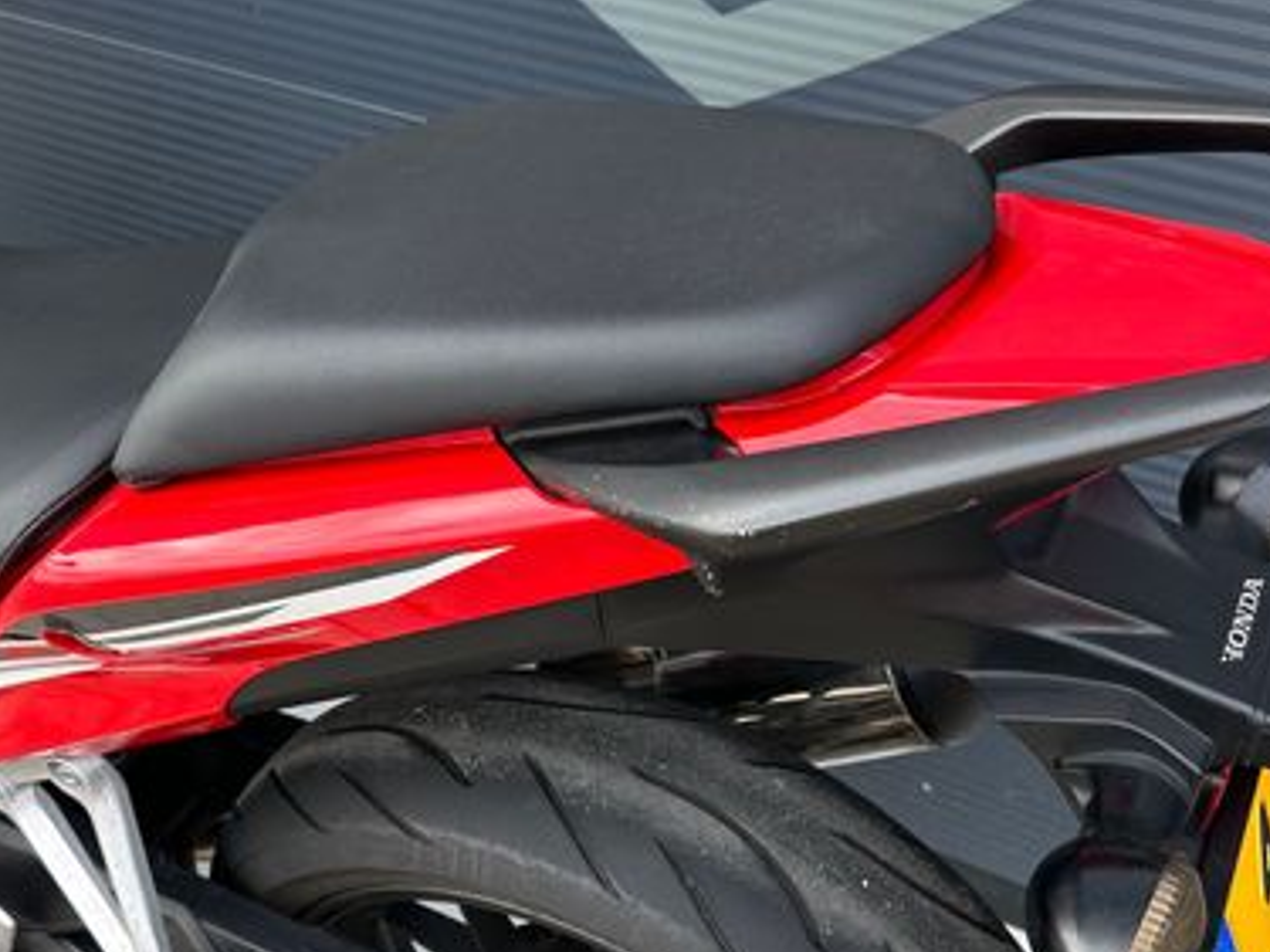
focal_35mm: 41
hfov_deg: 45.6
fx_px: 1504
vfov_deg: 34.5
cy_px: 701
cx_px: 535
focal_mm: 6.86
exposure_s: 1/380
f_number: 1.78
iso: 80
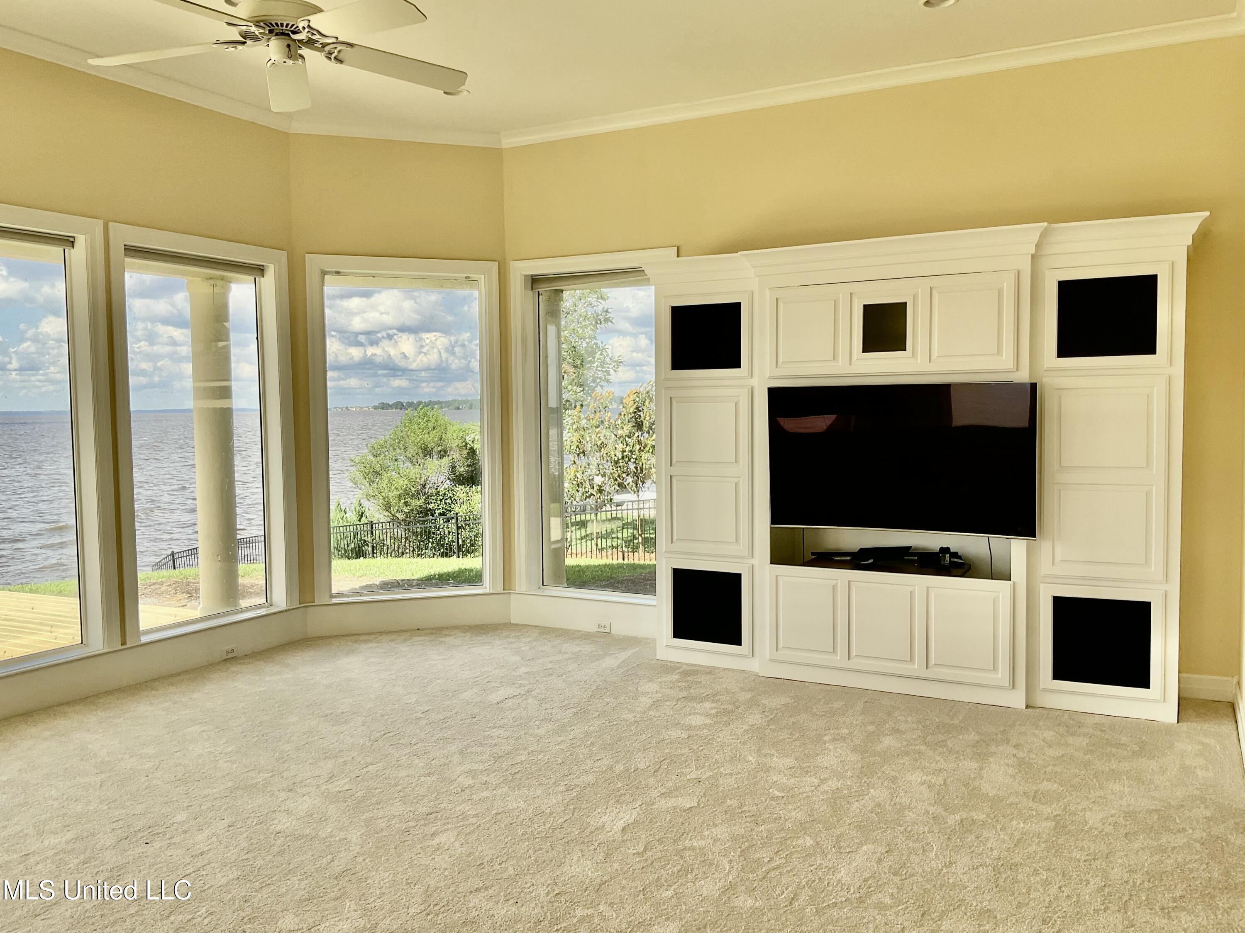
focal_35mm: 29
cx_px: 622
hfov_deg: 61.7
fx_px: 1043
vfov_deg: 48.2
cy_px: 466
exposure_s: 1/273
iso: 16
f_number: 1.8
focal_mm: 3
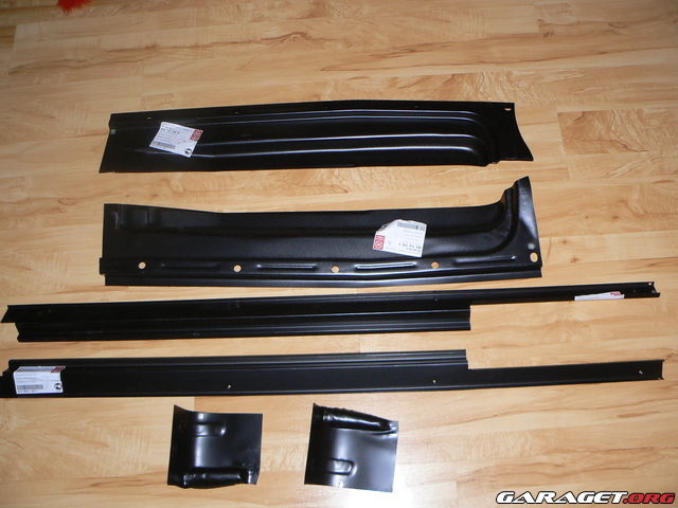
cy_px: 254
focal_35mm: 36
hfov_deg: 51.4
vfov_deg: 39.7
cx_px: 339
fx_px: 705
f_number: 2.8
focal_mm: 6
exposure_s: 1/30
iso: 100
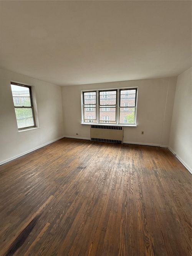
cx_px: 96
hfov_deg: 85.7
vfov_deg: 102.1
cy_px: 128
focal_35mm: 14
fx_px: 104
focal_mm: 2.22
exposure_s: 1/112
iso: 50
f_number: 2.2
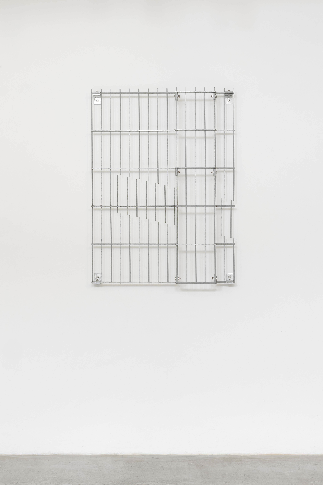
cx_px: 162
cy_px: 242
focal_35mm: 105
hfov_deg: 13.0
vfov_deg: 19.5
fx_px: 1413
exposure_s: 4
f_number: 16
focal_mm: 105
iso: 400
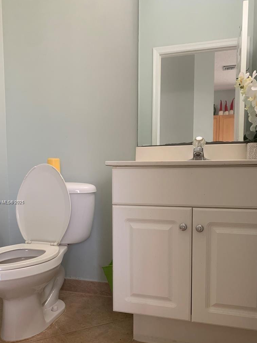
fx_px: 307
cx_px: 115
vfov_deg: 58.0
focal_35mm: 31
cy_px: 203
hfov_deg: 45.4
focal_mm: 4.25
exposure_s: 1/60
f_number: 1.8
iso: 200
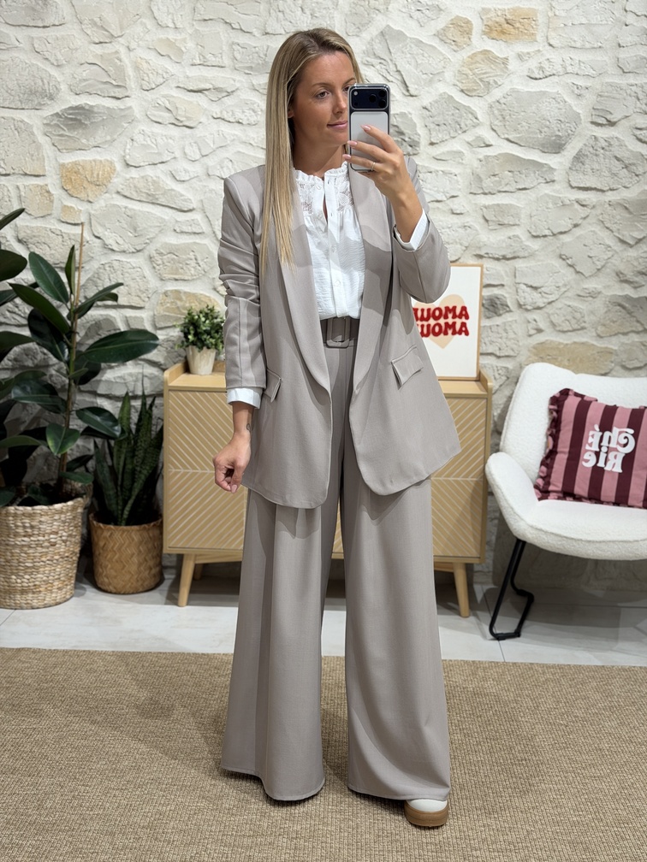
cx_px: 324
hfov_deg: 30.3
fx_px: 1196
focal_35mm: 48
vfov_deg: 39.7
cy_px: 431
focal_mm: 6.76
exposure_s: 1/100
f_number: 1.78
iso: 64
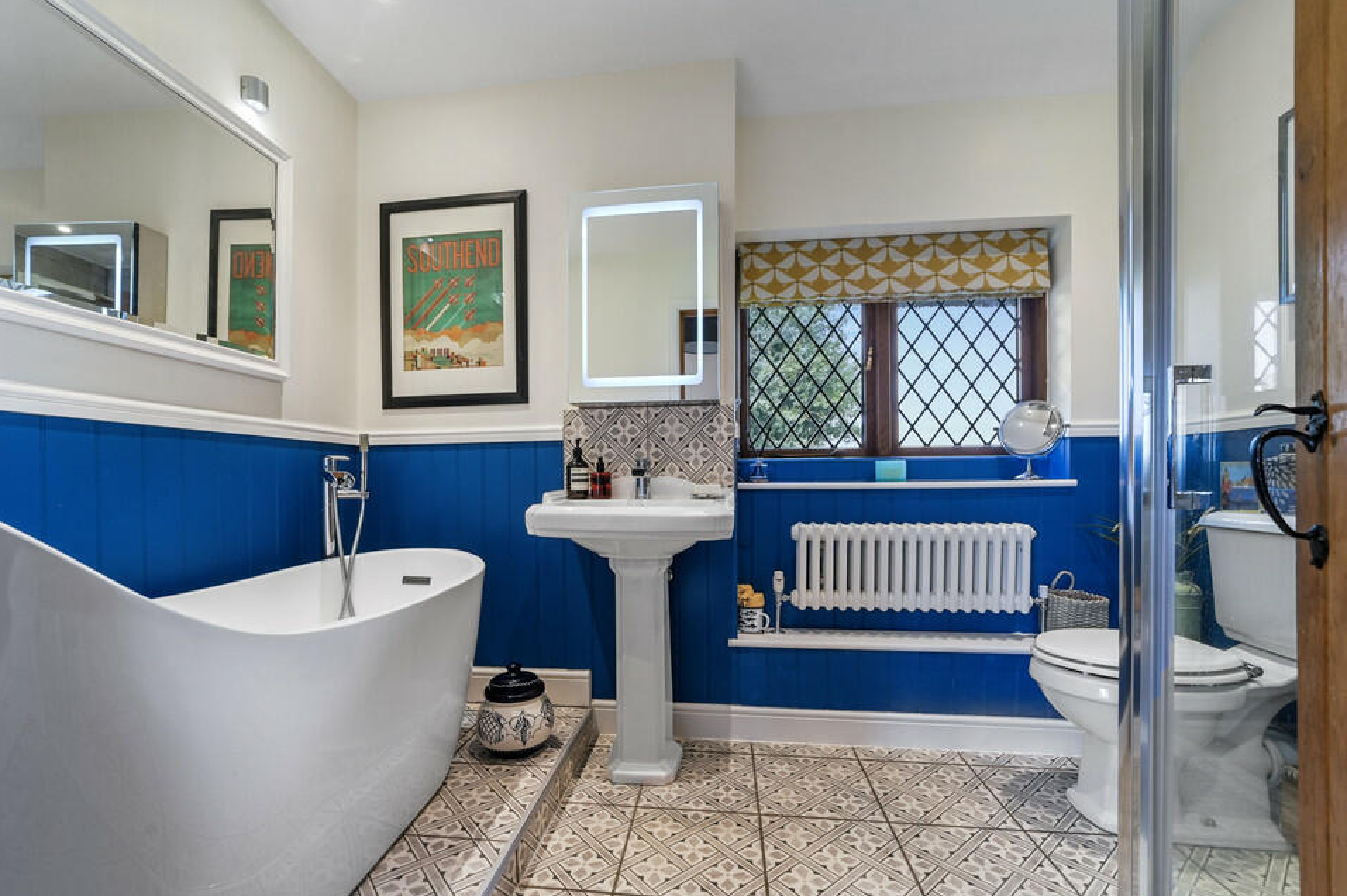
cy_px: 470
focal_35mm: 15
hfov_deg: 100.4
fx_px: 561
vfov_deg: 77.2
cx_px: 659
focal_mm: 14
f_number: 8
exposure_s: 1/5
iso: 400
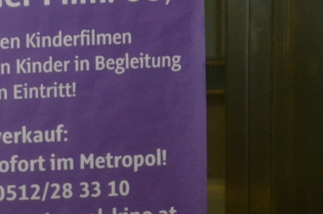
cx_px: -493
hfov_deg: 8.2
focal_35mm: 229
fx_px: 2050
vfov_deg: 6.0
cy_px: 161
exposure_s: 1/60
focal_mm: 30
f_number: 4.2
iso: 800
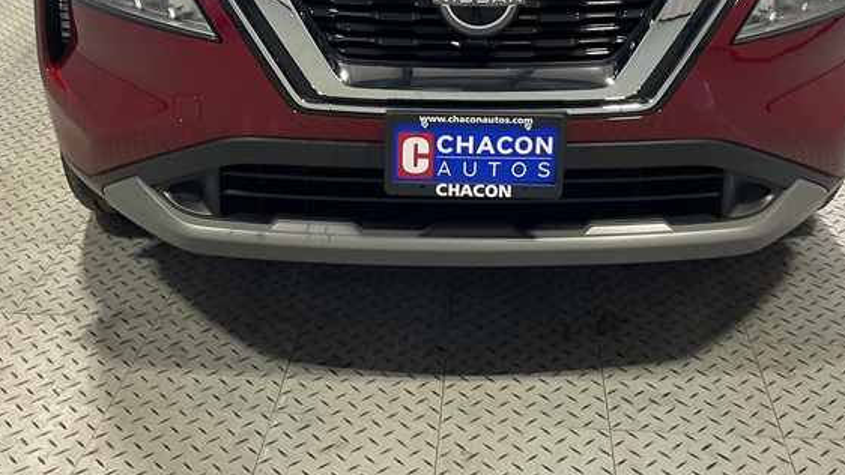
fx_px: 1210
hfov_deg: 38.5
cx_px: 422
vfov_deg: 21.4
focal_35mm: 54
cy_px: -5
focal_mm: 3
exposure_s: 1/60
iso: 80
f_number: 1.8
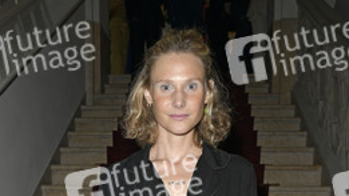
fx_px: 565
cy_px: 253
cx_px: 172
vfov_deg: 18.4
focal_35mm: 61
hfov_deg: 34.3
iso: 1600
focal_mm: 38
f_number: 7.1
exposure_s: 1/250
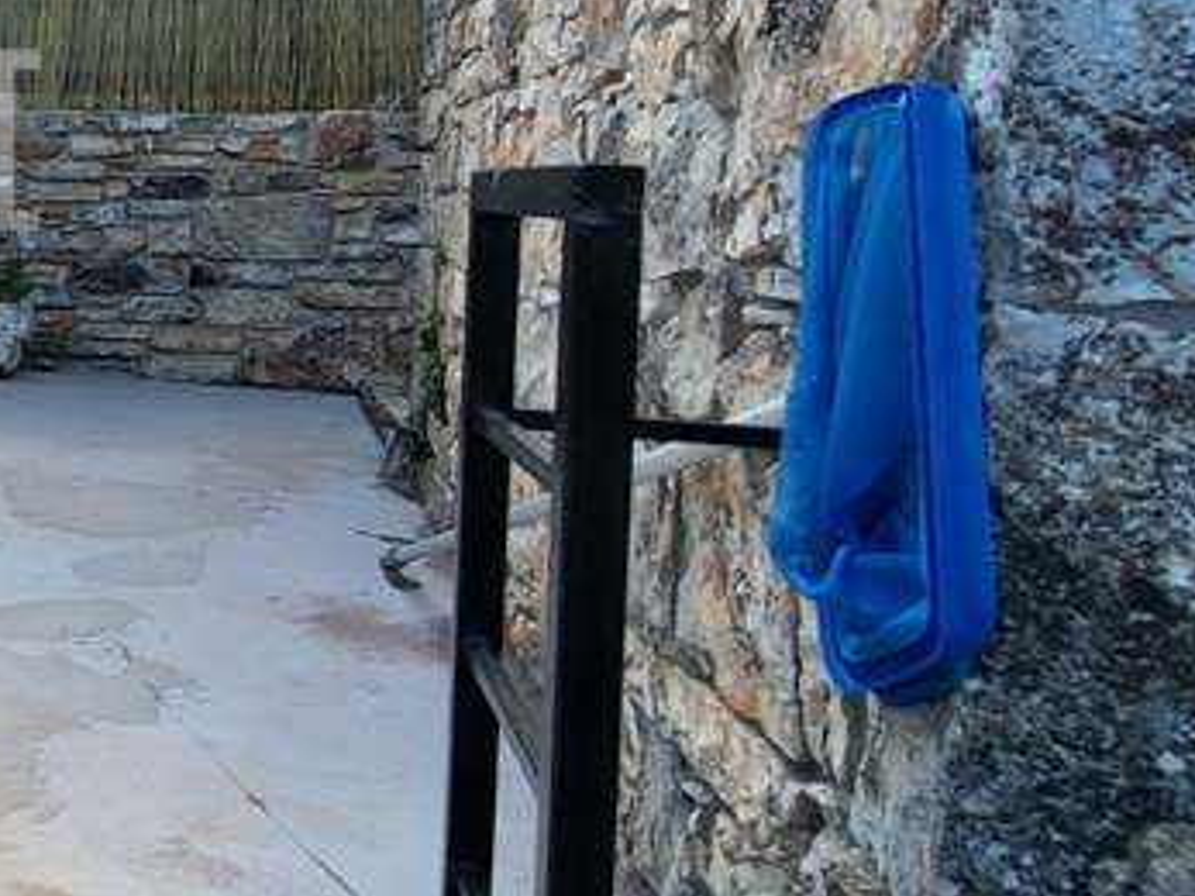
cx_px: -451
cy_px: 190
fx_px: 1553
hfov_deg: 30.5
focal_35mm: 45
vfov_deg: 31.4
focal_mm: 1.74
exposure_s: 1/399
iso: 32
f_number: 2.2
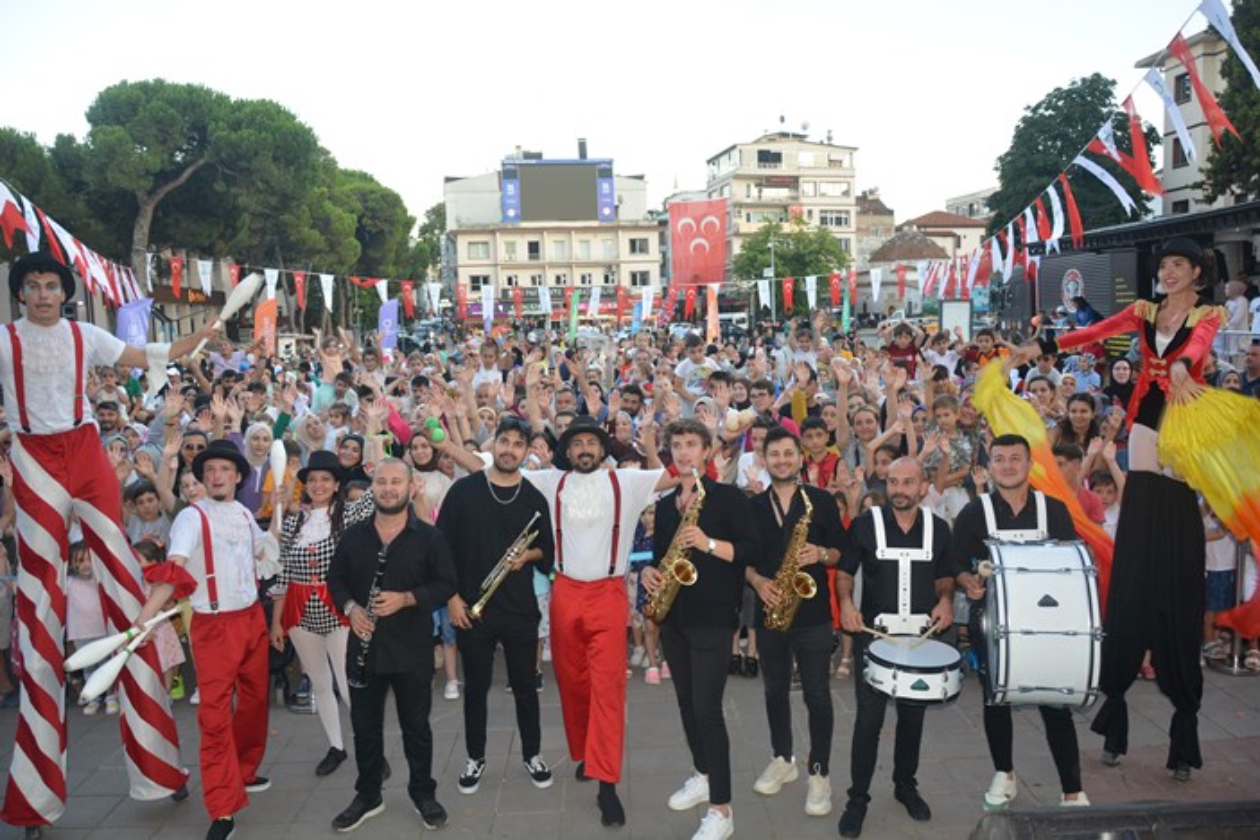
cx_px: 630
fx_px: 945
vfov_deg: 47.9
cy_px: 420
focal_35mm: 27
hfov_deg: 67.4
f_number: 3.5
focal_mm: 18
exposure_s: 1/125
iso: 280
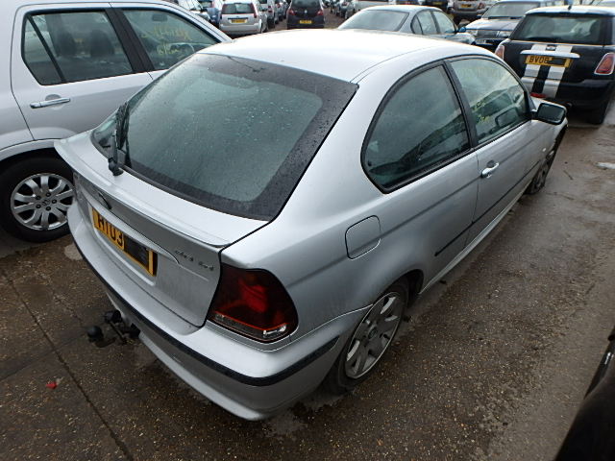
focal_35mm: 21
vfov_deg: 63.4
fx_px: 373
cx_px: 308
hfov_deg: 79.0
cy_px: 230
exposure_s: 1/320
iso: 125
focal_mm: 3.7
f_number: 3.5
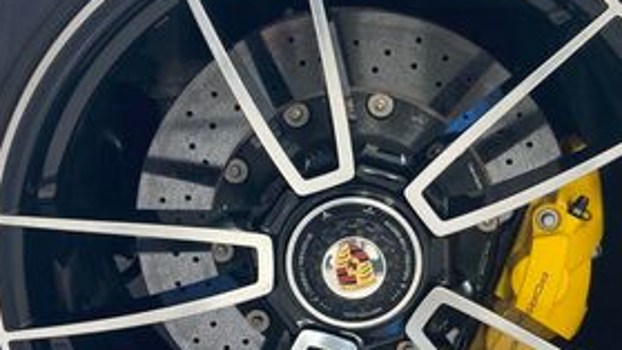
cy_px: 218
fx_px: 1155
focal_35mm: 70
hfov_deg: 30.1
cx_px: 343
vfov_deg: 17.2
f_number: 1.8
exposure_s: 1/141
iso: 20
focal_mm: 3.99
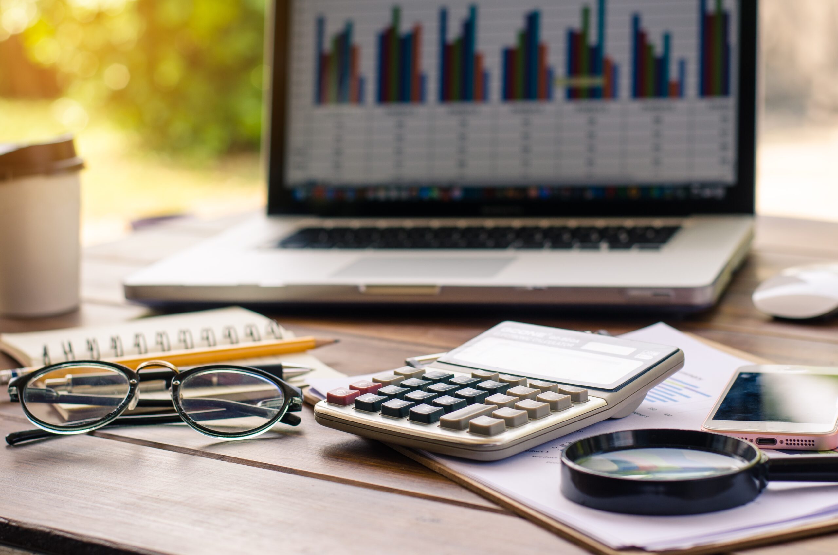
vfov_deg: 18.1
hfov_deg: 27.0
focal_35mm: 75
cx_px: 419
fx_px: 1742
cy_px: 278
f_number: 4
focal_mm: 50
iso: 100
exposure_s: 1/125
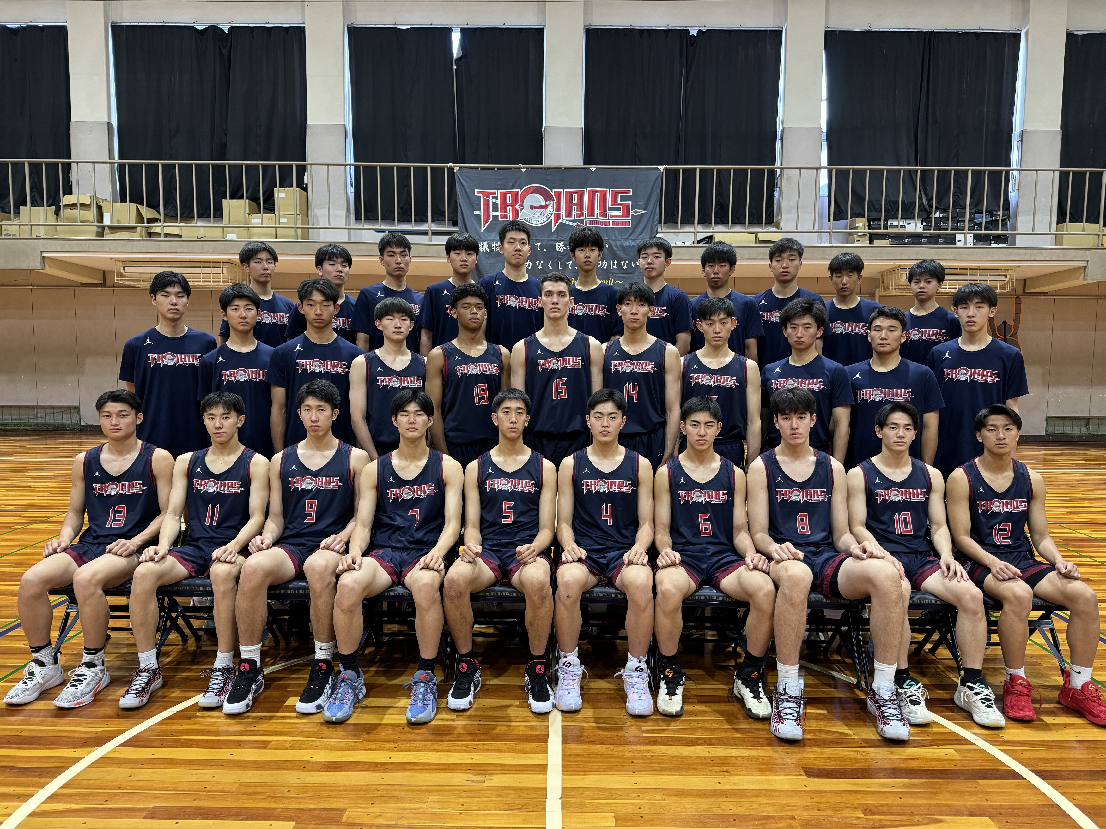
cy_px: 414
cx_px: 553
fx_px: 767
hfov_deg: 71.6
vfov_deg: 56.8
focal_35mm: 24
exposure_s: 1/60
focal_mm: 6.76
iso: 320
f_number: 1.78
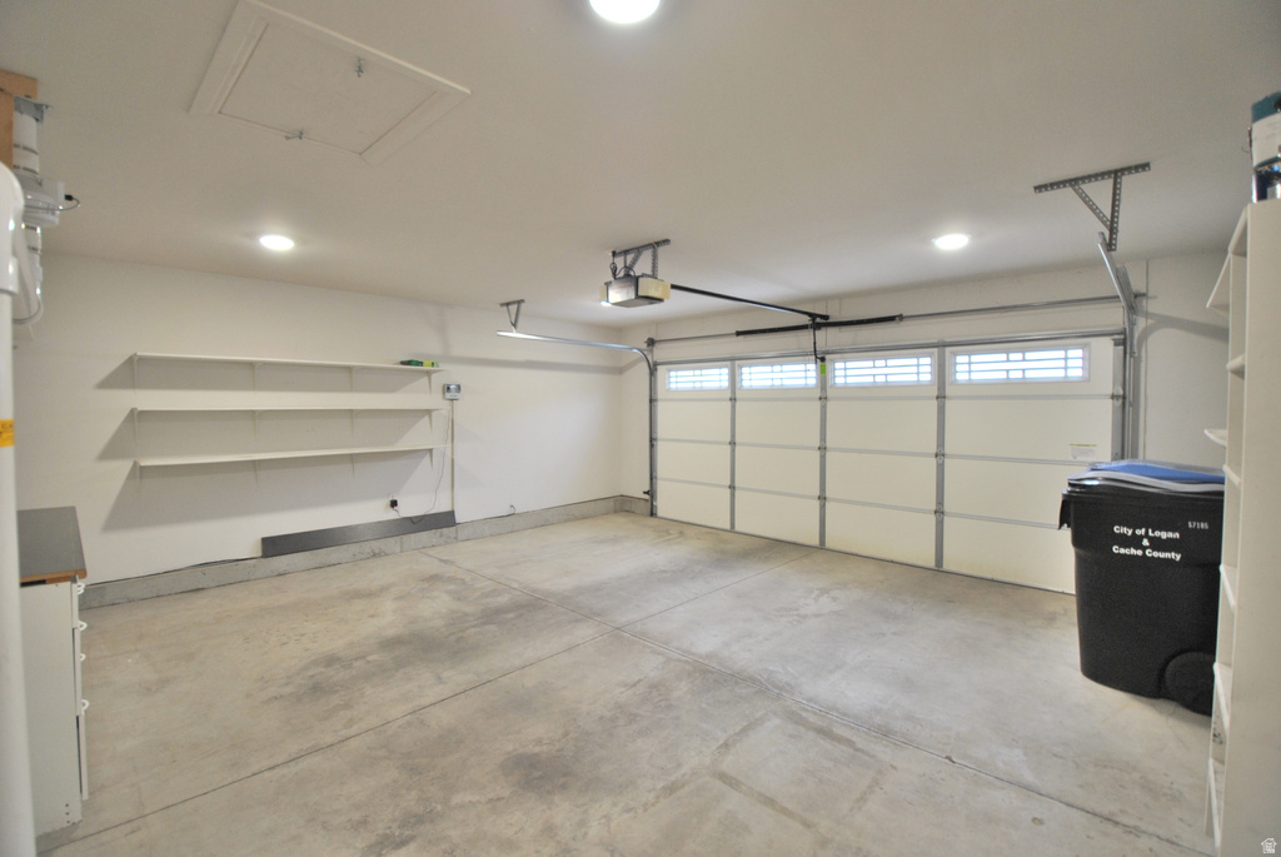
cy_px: 428
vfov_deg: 77.5
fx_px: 534
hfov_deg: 100.3
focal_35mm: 15
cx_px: 640
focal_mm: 10
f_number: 3.5
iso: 220
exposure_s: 1/30
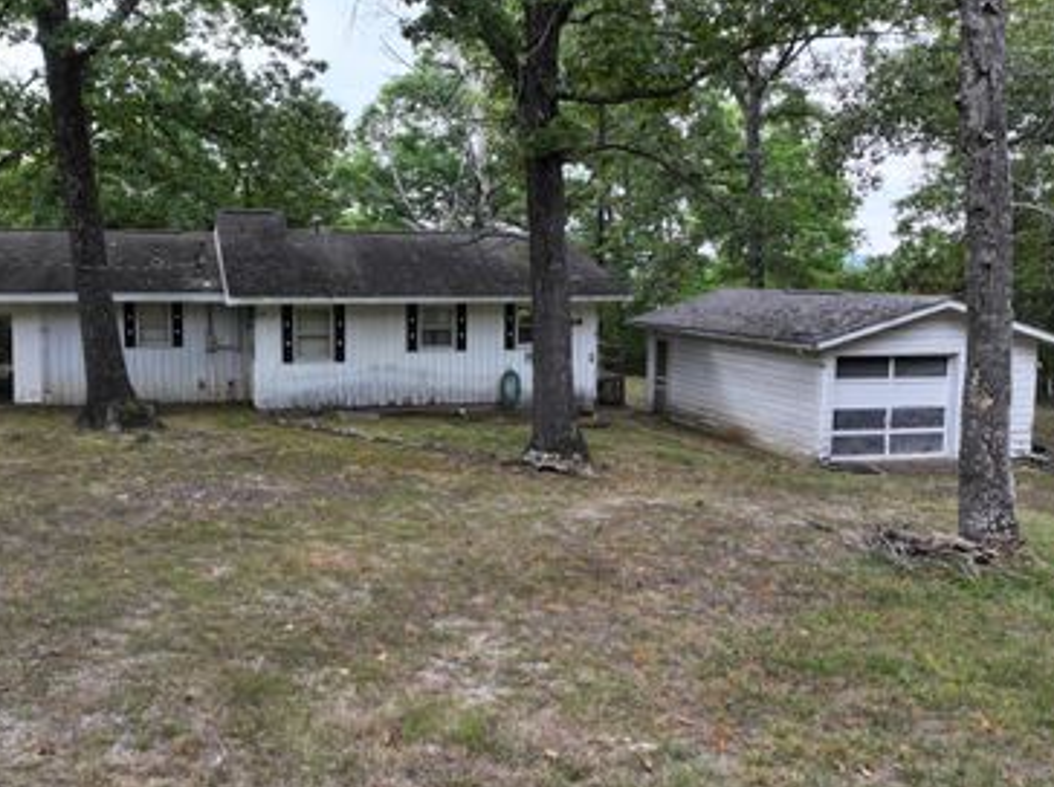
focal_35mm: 33
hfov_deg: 55.1
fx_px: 1003
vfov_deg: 42.8
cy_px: 367
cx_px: 431
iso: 390
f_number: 2.8
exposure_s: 1/160
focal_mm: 12.29
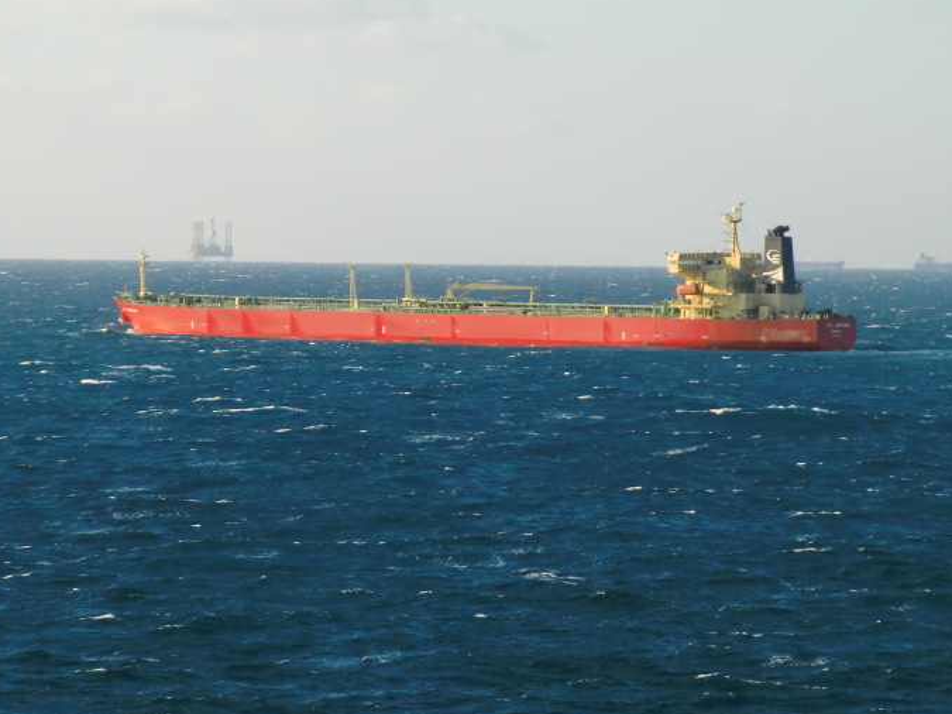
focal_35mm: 236
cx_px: 439
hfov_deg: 8.4
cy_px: 323
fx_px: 6489
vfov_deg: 6.3
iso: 64
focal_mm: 35.7
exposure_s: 1/400
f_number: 5.2
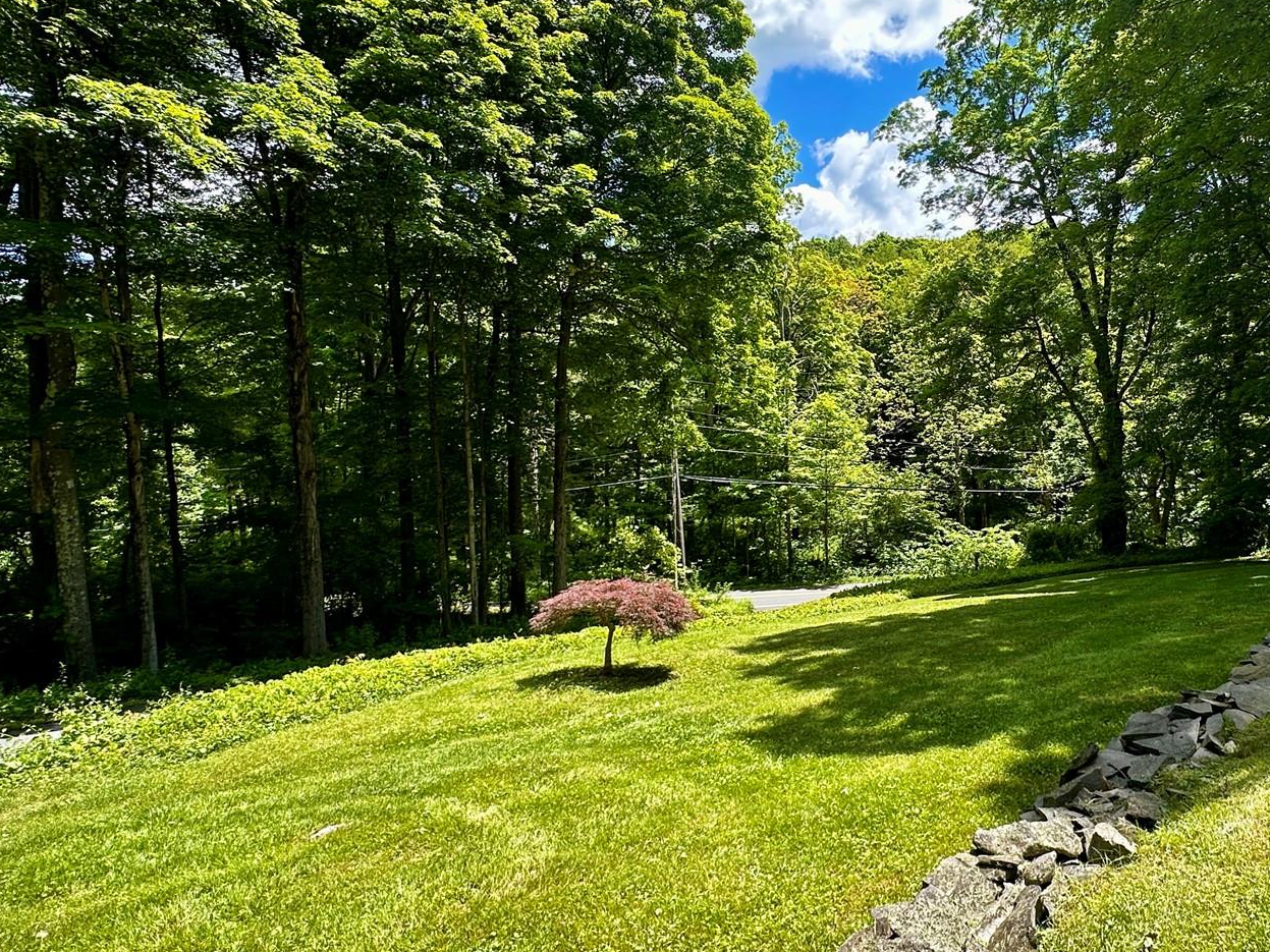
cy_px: 462
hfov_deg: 70.9
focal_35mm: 23
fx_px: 844
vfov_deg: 58.9
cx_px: 883
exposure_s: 1/502
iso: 40
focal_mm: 2.22
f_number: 2.2
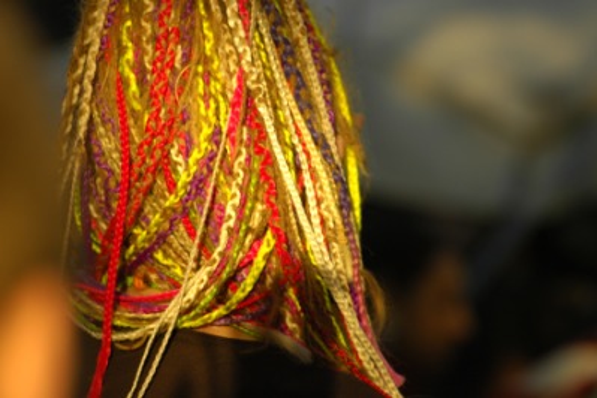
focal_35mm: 292
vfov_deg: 4.7
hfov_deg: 7.0
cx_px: 298
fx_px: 4850
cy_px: 199
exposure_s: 1/500
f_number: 6.3
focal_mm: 195
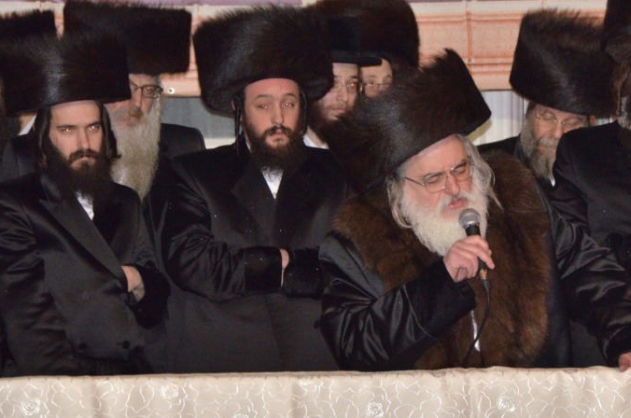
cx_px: 414
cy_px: 164
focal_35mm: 307
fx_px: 5367
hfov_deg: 6.7
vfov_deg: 4.5
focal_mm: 135
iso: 2000
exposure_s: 1/100
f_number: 5.6
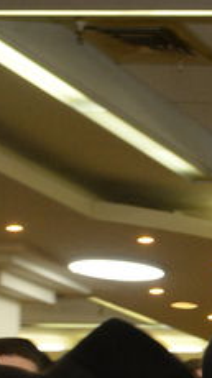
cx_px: 853
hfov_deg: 6.4
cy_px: 750
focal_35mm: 153
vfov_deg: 12.4
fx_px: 1532
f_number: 7.1
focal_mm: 24
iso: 1600
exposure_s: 1/100
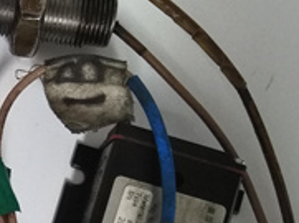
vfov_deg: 19.5
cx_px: -66
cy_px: 245
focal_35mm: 72
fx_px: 621
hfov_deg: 24.4
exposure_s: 1/33.3
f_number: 1.8
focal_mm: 3.63
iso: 399
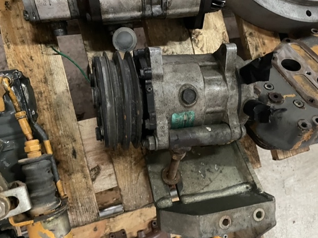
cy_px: 122
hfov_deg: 65.3
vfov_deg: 51.4
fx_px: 248
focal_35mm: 27
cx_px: 164
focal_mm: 4.2
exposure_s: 1/30
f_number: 1.6
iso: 800
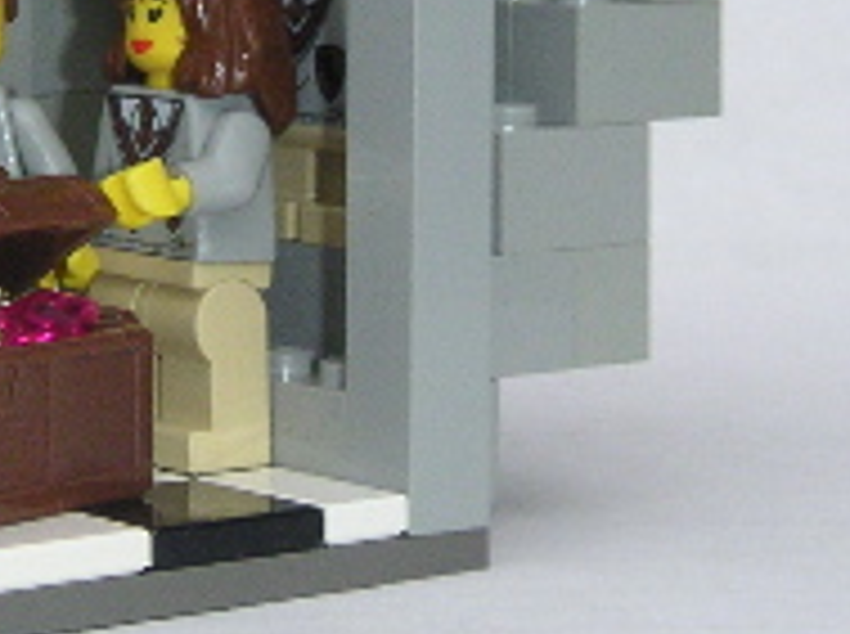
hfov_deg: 11.2
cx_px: -9
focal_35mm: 175
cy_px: -175
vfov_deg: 8.3
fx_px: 4289
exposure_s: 1/350
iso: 160
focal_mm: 8.5
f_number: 6.7
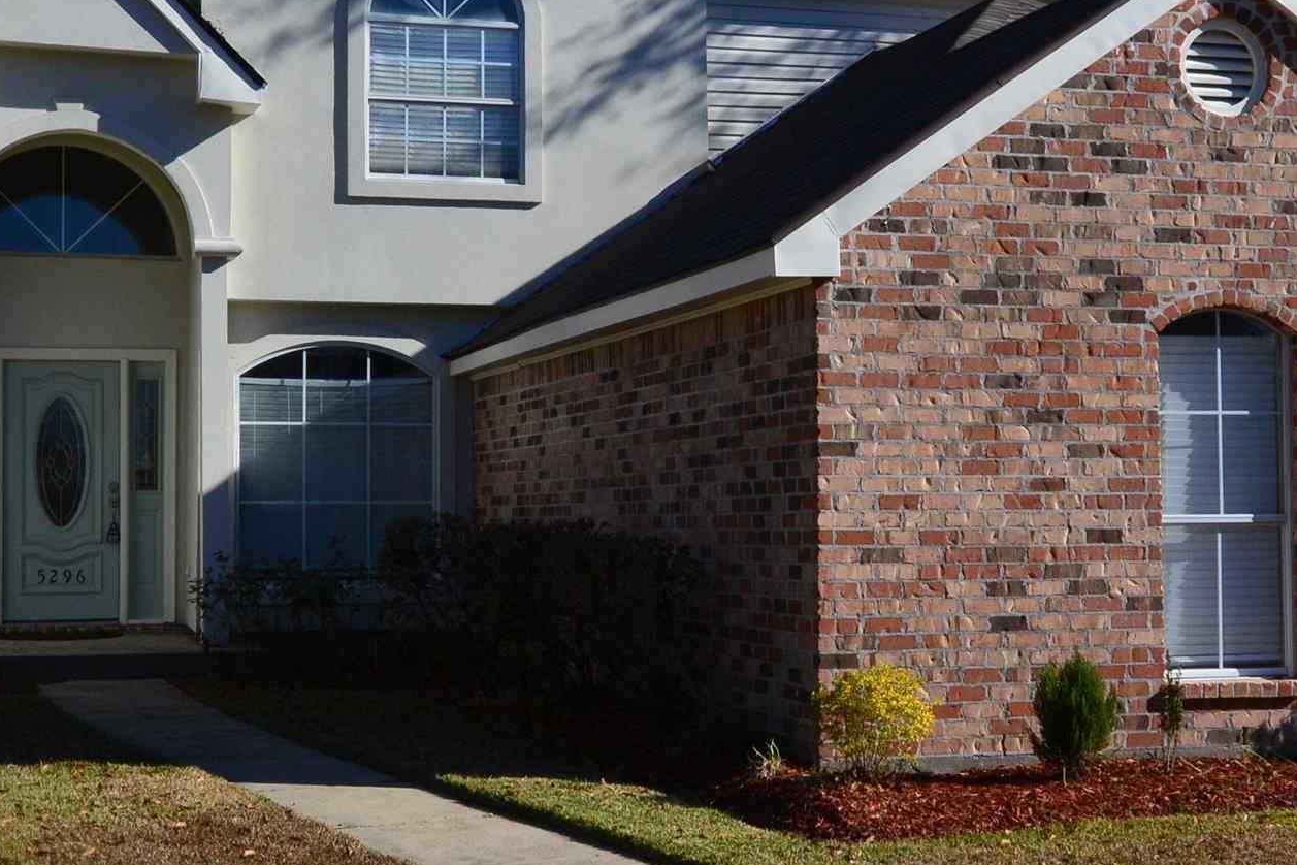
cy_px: 434
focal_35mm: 66
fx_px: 2378
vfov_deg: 20.6
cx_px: 666
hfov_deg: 30.5
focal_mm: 18
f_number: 11
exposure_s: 1/500
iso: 320
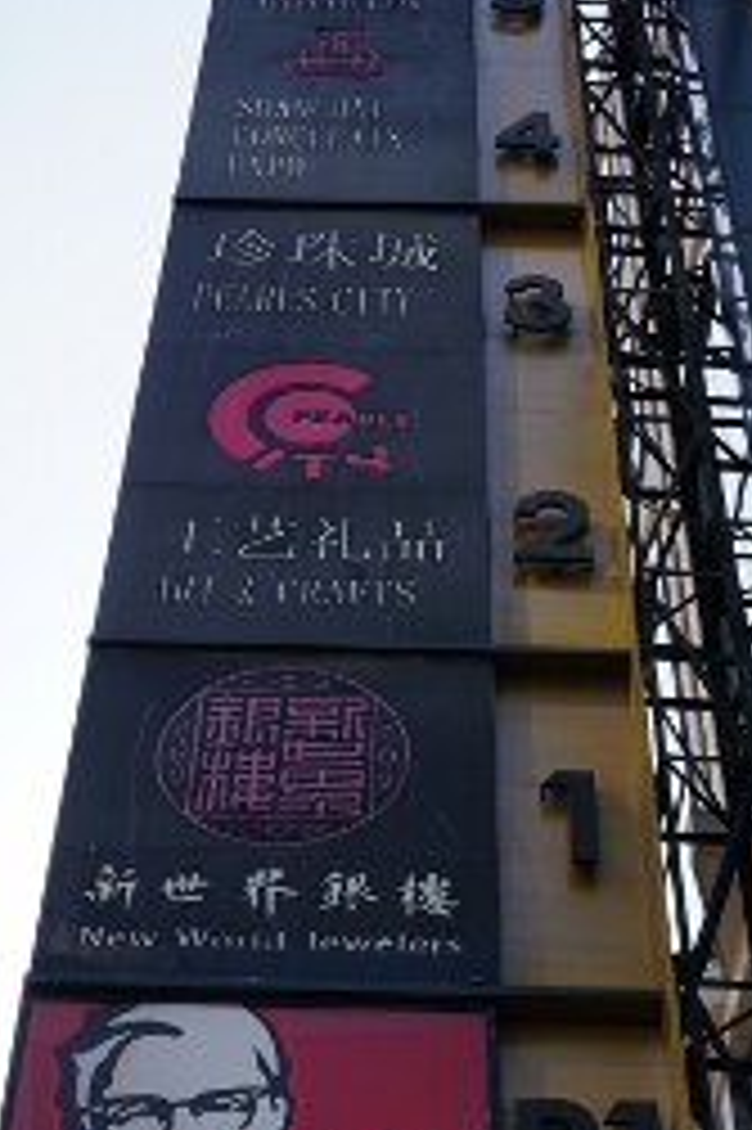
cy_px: 518
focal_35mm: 67
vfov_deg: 30.1
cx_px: 304
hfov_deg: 20.3
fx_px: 2102
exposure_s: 1/160
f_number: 10
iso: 100
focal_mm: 28
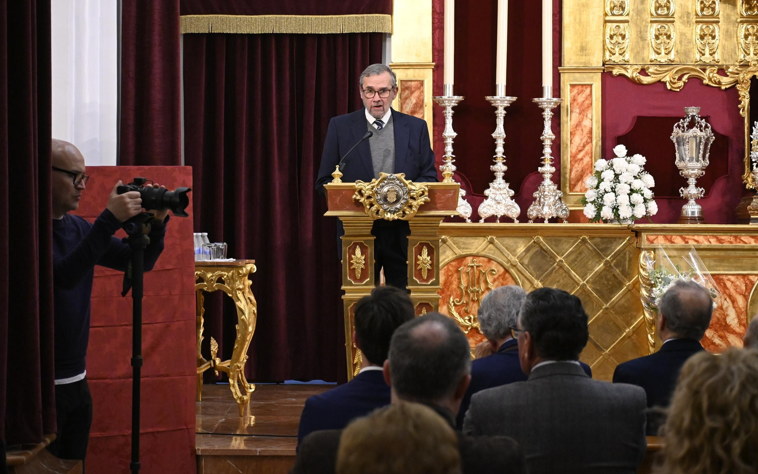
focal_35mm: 97
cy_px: 222
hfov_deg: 21.5
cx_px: 379
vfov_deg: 13.6
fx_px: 1994
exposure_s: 1/200
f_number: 4.8
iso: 4000
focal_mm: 63
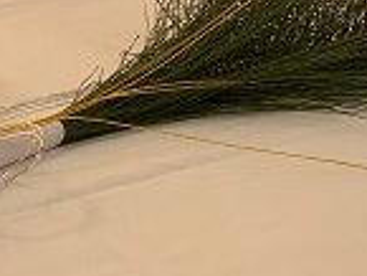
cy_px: -103
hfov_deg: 18.2
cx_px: 84
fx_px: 1135
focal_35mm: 107
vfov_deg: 13.3
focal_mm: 3.3
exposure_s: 1/120
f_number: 2.4
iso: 40
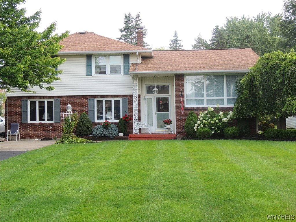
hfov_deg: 38.2
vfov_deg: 29.1
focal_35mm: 50
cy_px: 111
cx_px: 148
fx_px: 428
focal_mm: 8.9
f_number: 3.6
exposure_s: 1/125
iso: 100
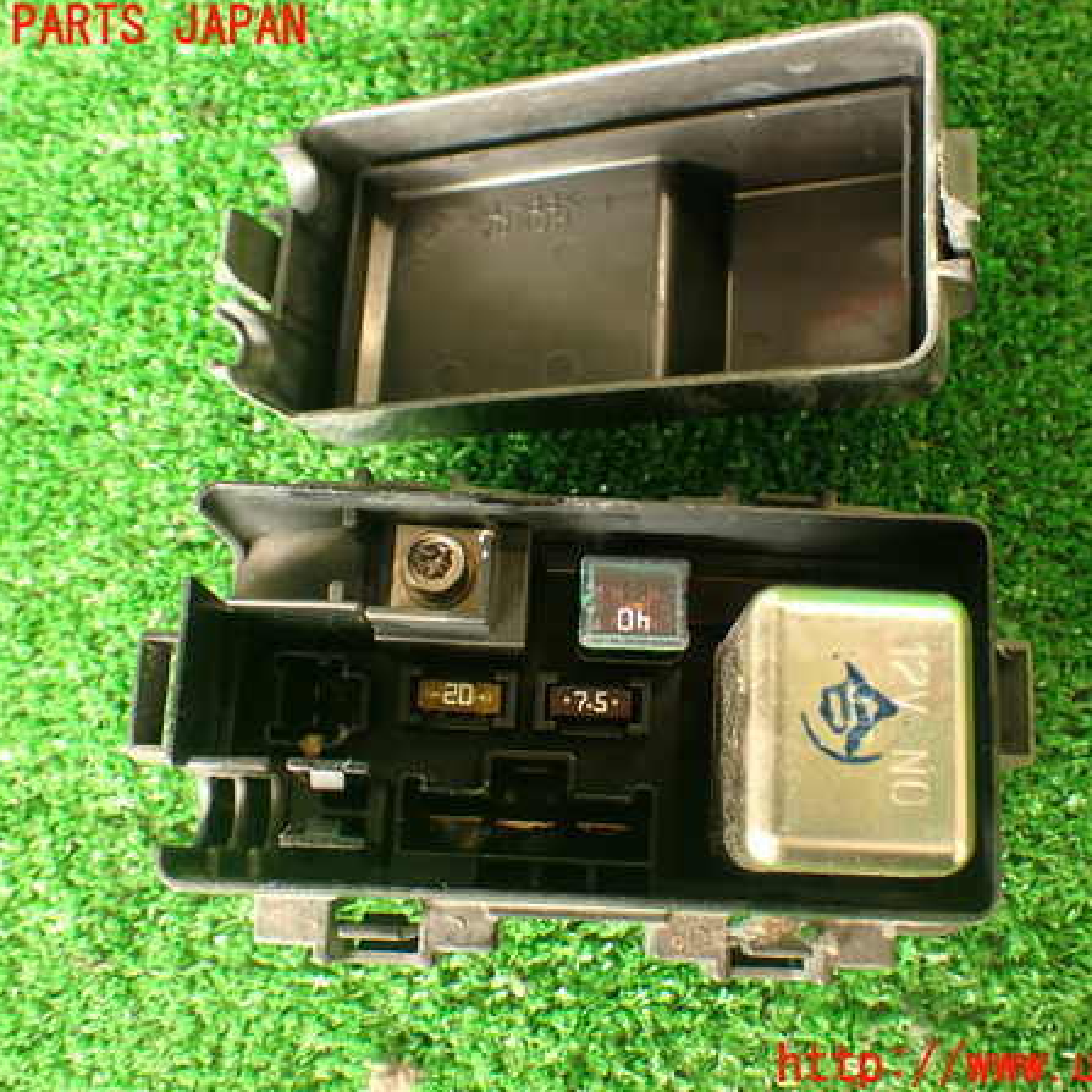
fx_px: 1356
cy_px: 547
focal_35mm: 38
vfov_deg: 43.9
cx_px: 596
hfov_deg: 43.8
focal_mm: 5.79
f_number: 2.4
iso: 200
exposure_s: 1/30
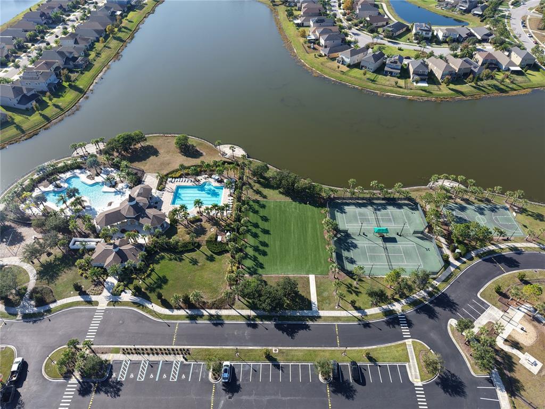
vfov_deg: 56.8
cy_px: 204
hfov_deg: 71.6
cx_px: 272
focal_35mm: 24
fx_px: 378
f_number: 1.8
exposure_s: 1/1600
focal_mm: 8.67
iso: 130
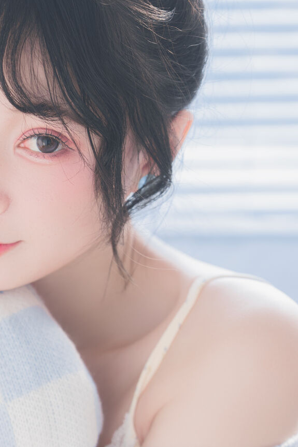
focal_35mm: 219
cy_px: 328
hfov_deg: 6.3
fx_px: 2720
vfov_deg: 9.4
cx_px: 37
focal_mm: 70
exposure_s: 1/125
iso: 100
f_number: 2
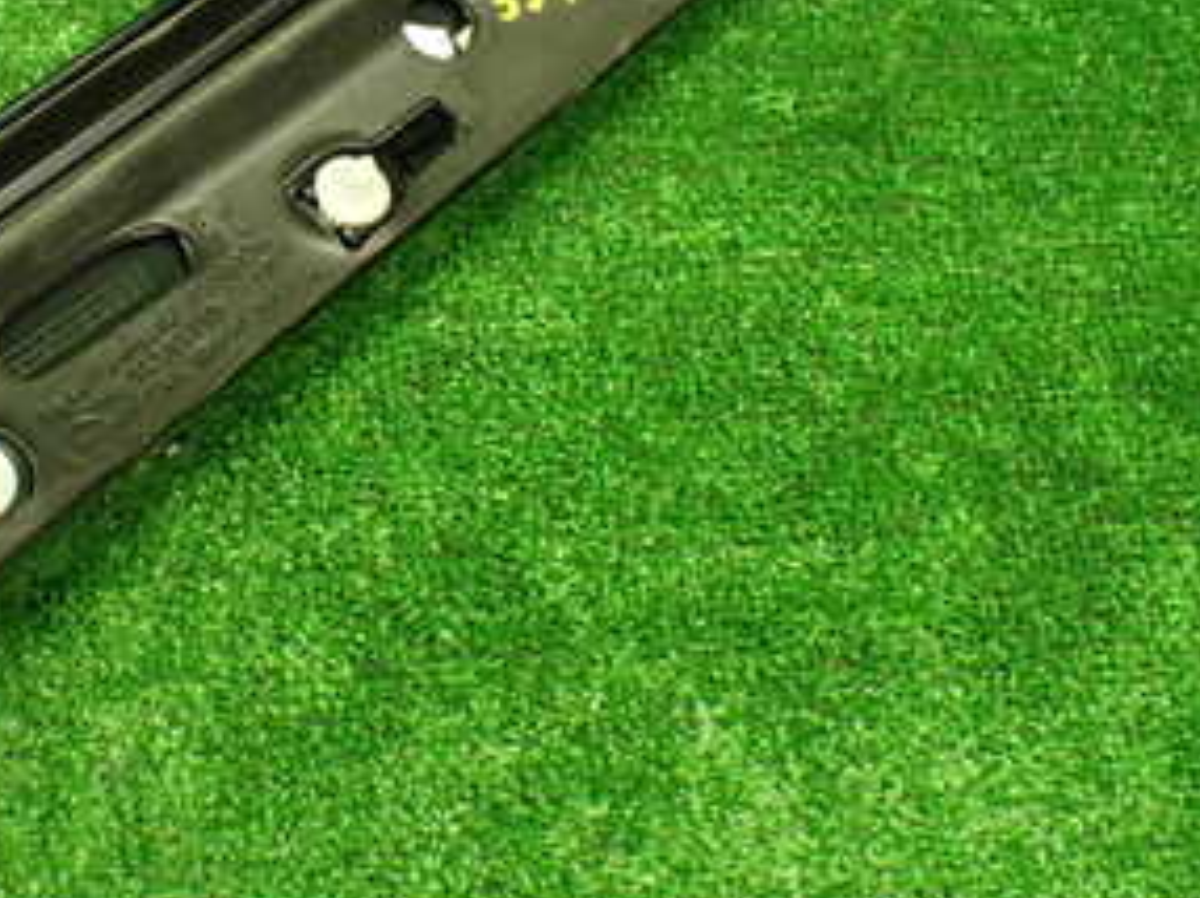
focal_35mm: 63
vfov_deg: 22.9
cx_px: 256
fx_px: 2182
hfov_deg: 30.1
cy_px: 159
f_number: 2.3
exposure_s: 1/100
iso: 800
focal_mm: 5.4
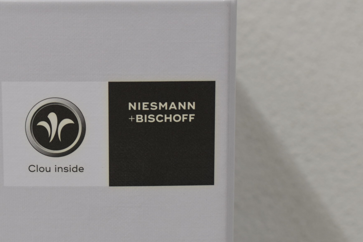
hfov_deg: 16.9
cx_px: 118
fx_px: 1217
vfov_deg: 11.4
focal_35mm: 121
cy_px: 128
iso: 400
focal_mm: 55
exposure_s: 1/60
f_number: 8
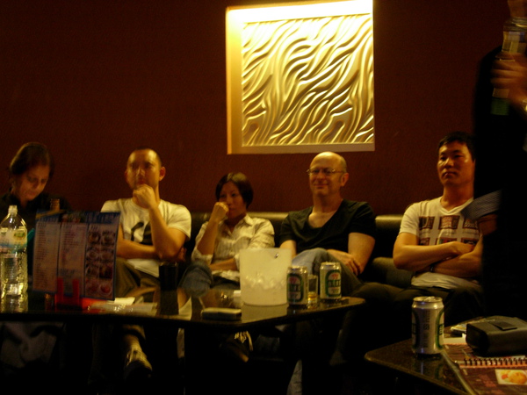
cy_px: 198
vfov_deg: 35.1
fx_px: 624
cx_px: 264
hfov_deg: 45.8
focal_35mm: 41
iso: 200
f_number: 2.9
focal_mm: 8.5
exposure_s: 1/3.8
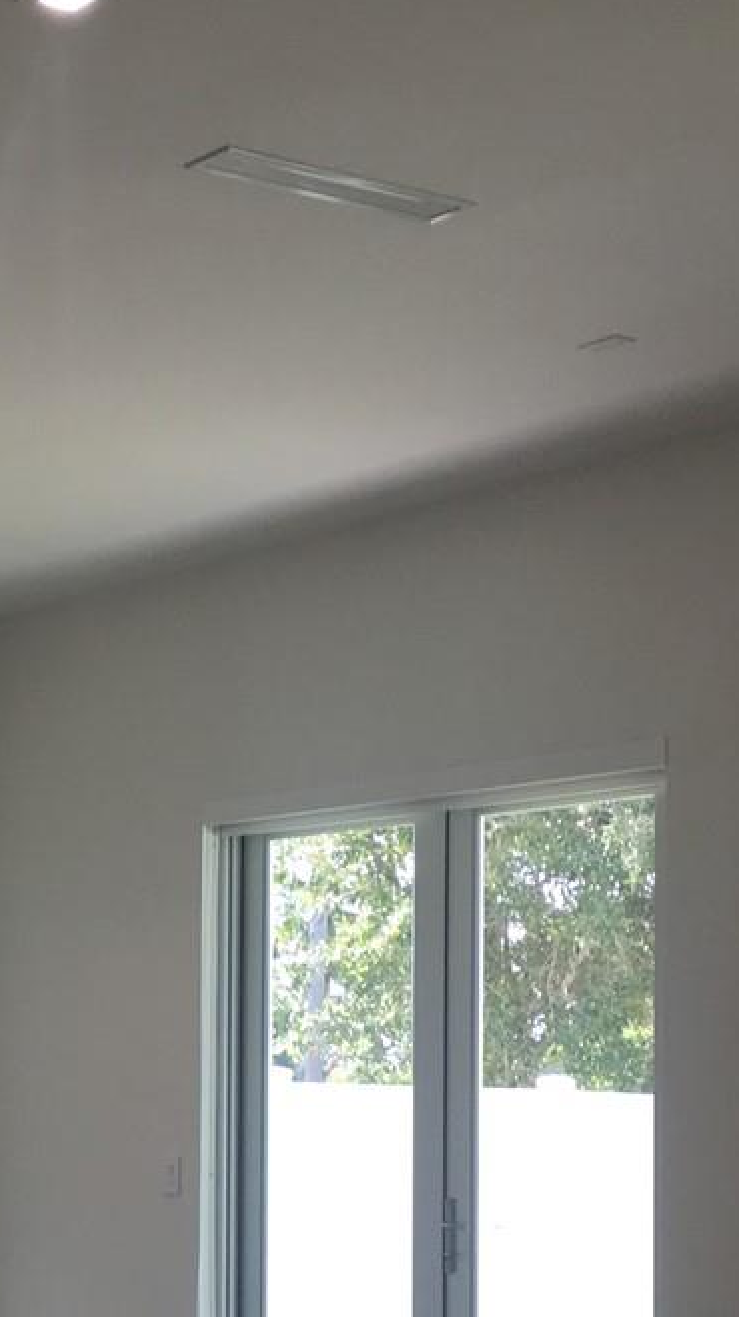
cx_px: -338
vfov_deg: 26.9
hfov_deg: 14.7
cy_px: 1092
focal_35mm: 77
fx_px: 2685
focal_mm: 4.15
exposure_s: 1/60
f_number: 2.2
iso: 32
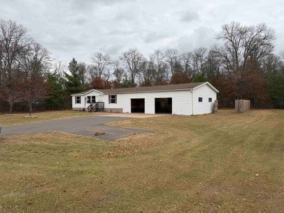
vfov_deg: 56.8
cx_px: 142
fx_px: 197
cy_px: 106
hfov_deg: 71.6
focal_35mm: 24
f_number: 1.78
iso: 80
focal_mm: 6.76
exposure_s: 1/649
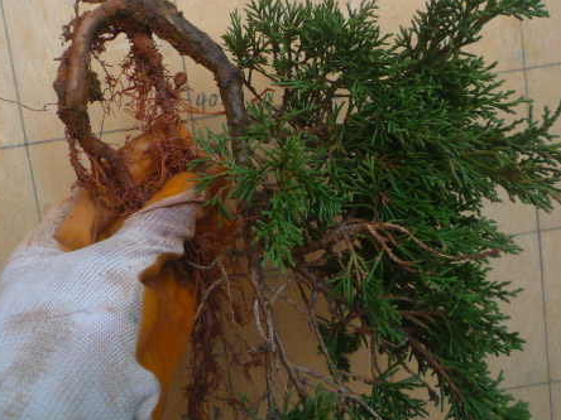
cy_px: 120
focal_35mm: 36
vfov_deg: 38.9
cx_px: 267
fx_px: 583
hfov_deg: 51.3
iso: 100
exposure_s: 1/80
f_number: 2.8
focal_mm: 4.4
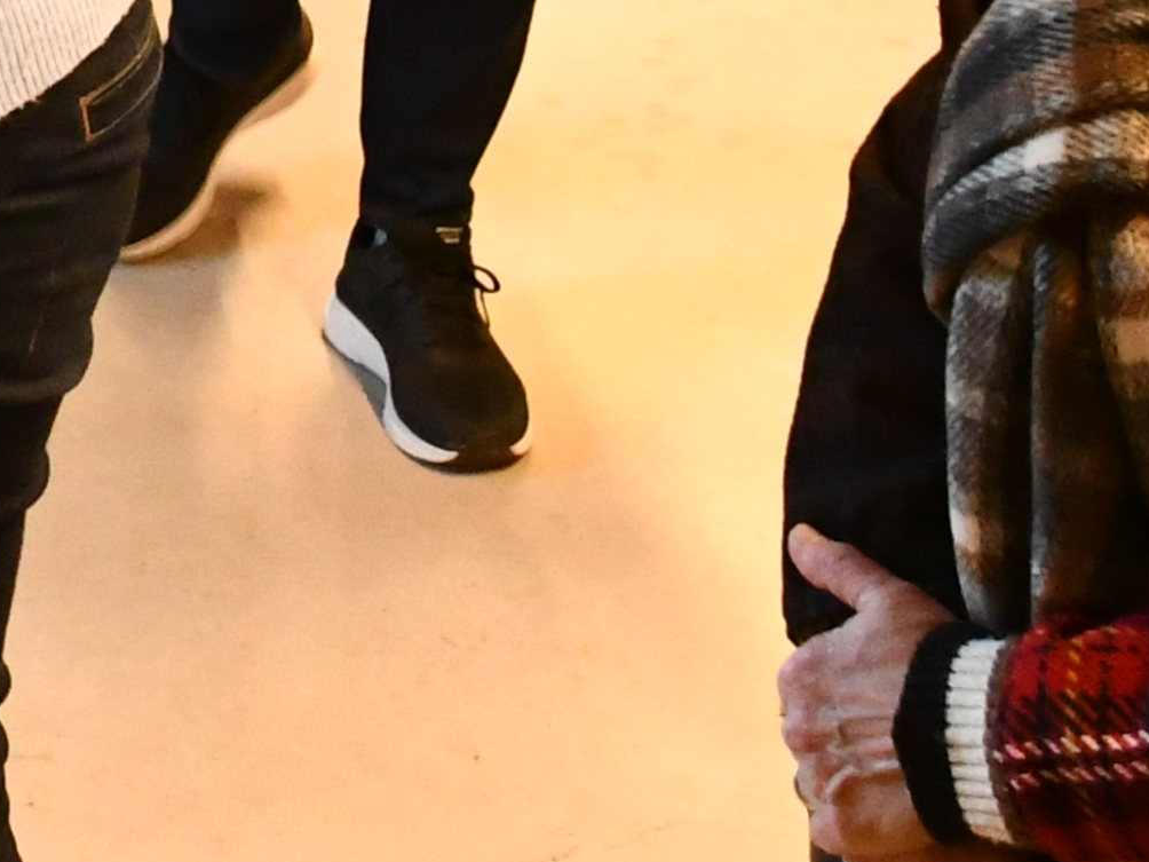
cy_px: -788
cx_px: -255
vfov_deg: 8.8
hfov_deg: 12.1
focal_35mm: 160
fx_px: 5311
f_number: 5.6
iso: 4000
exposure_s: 1/80
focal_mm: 20
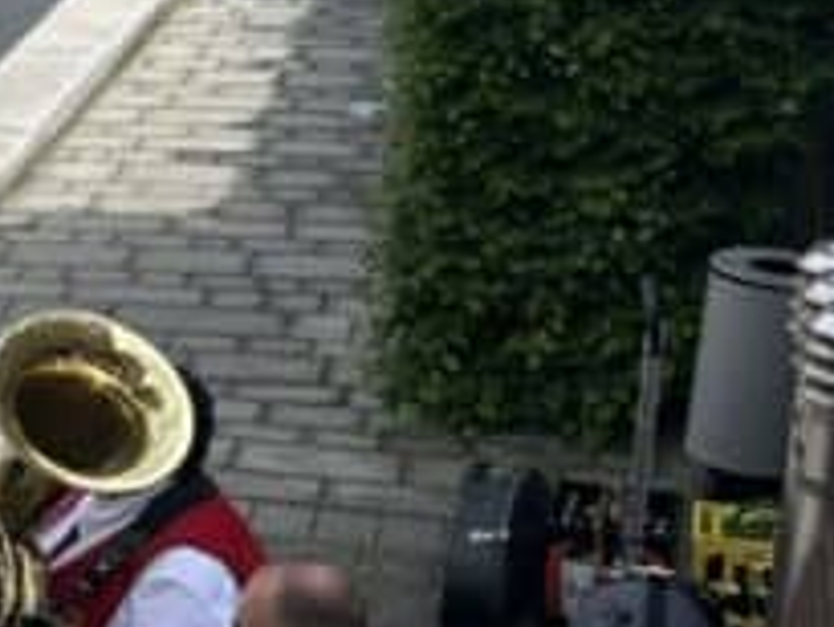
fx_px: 3616
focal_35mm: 150
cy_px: 208
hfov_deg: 11.3
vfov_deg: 9.9
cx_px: -1082
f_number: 1.78
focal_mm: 6.86
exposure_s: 1/2967
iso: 80
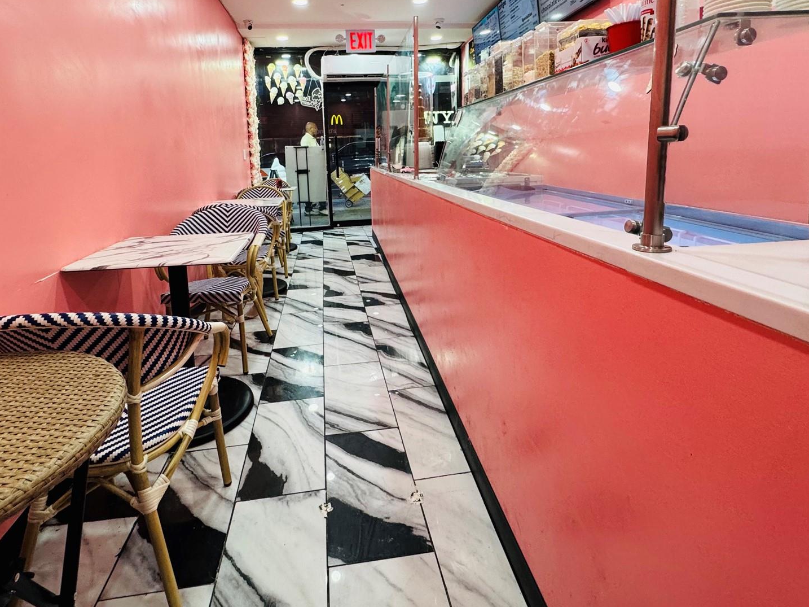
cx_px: 378
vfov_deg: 64.5
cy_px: 210
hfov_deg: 81.7
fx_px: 467
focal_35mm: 20
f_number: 2.2
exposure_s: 1/120
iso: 200
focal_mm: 2.22
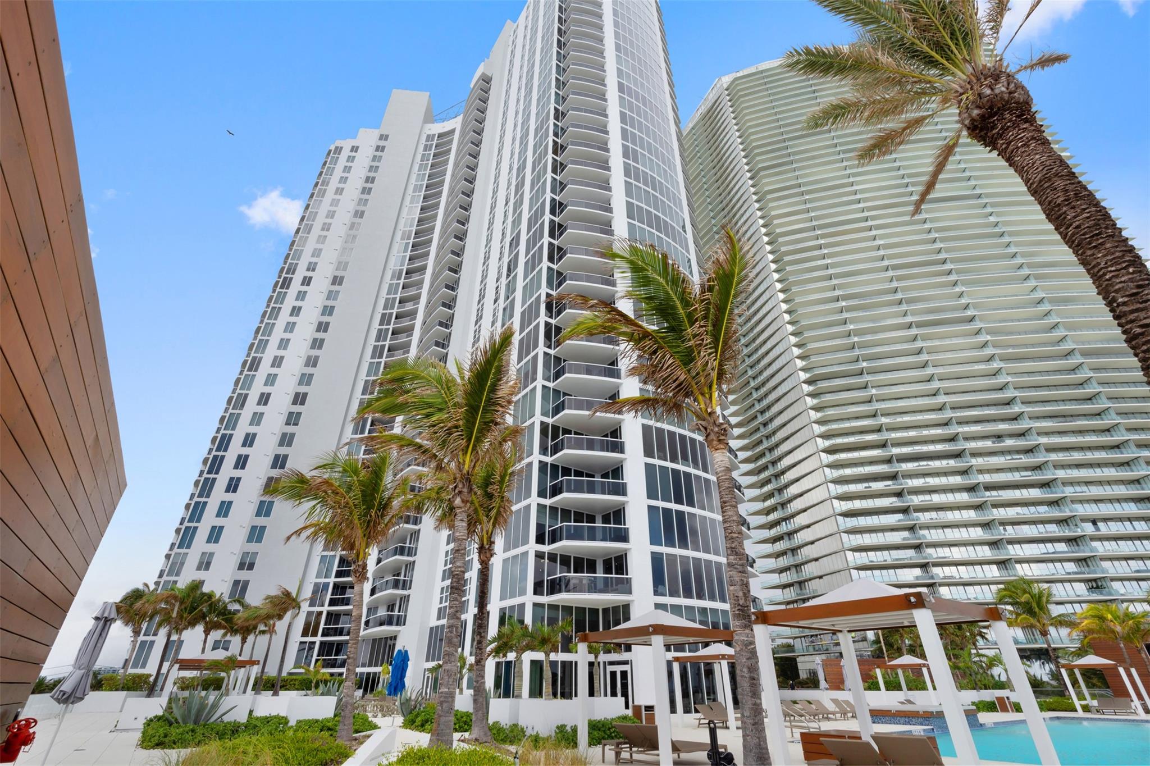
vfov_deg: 73.7
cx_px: 575
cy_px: 383
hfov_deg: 96.8
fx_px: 511
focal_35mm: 16
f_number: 14
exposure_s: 1/25
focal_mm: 16
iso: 250
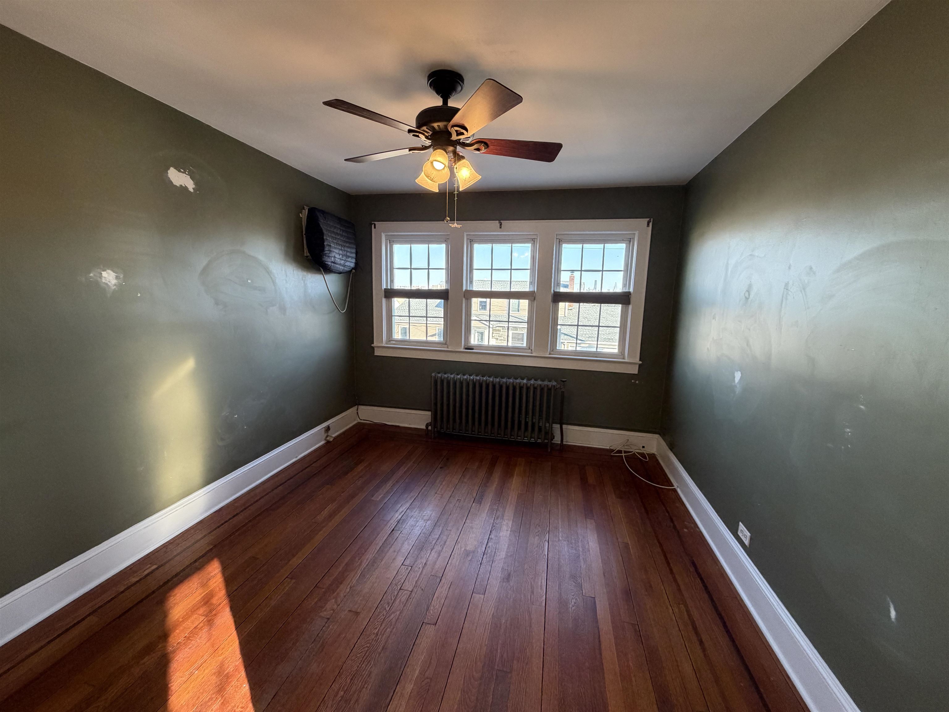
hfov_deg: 102.1
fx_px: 384
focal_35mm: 14
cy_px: 356
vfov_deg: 85.7
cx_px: 474
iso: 250
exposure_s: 1/120
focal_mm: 2.22
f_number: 2.2
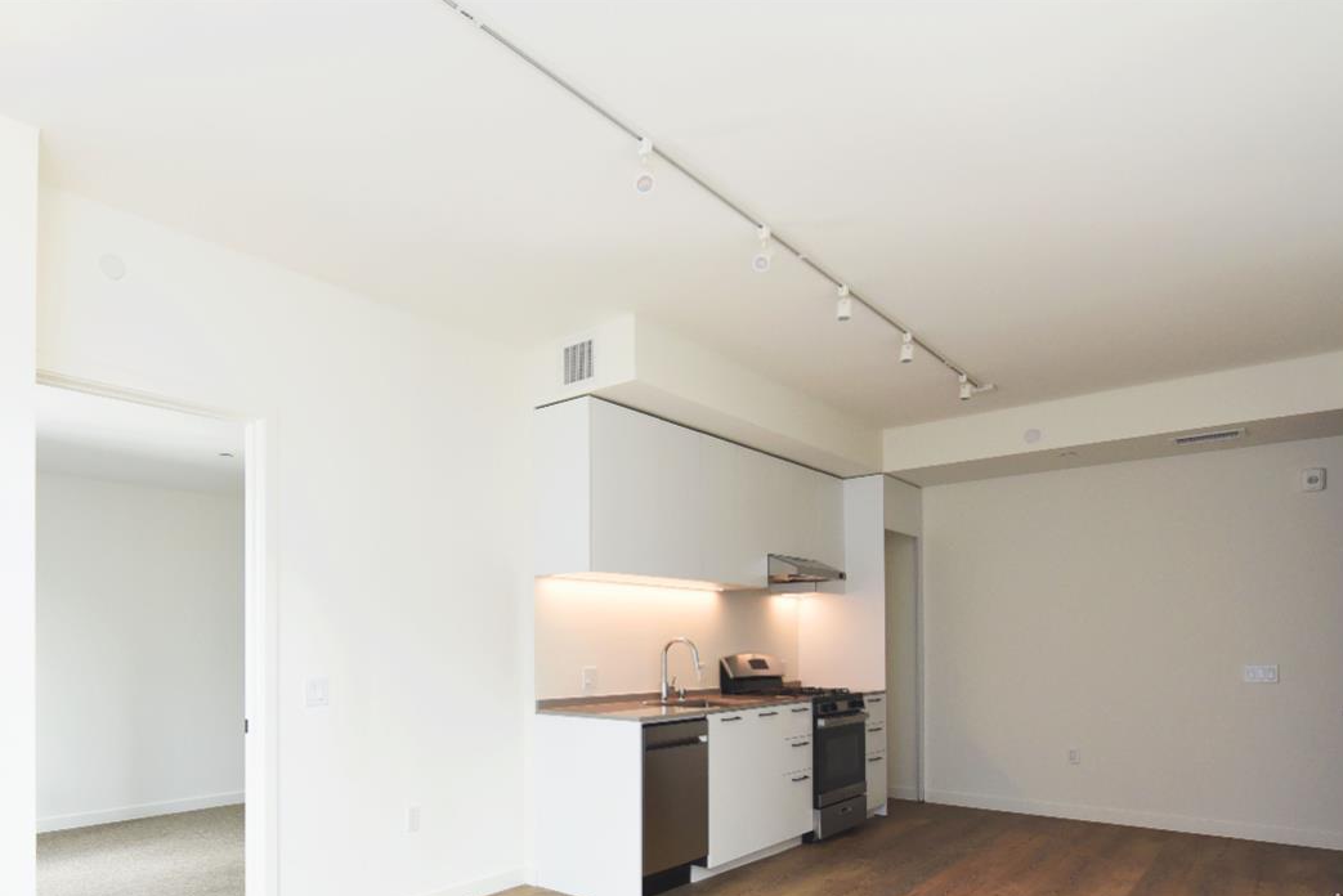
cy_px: 639
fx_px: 858
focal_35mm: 23
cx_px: 449
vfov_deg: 53.4
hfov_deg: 73.8
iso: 1250
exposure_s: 1/160
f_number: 5
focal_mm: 16
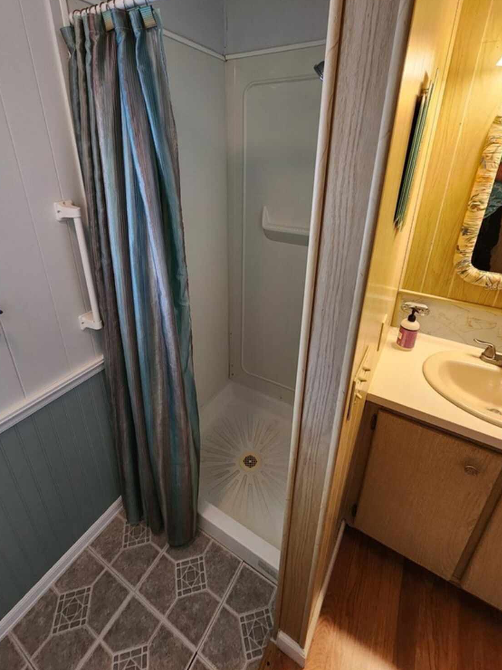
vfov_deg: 97.5
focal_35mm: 15
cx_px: 240
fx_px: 290
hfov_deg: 81.7
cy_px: 286
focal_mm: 2.2
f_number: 2.2
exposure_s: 1/60
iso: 200
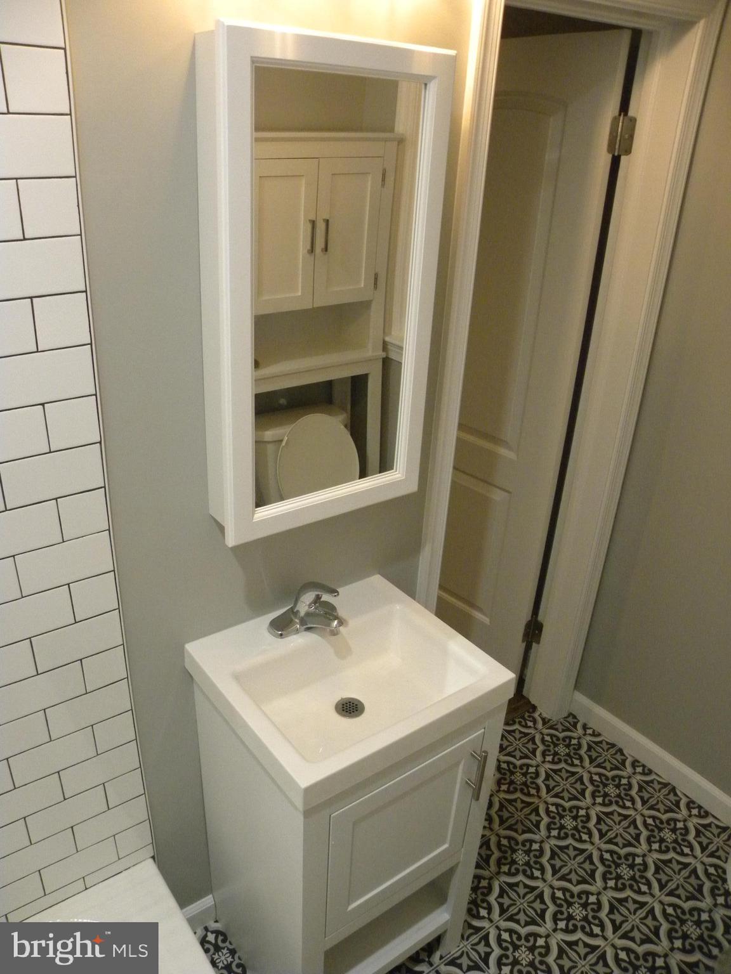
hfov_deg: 53.1
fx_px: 732
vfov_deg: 67.3
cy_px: 487
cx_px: 366
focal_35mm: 26
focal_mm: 4.6
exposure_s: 1/84.2
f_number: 2.8
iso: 400
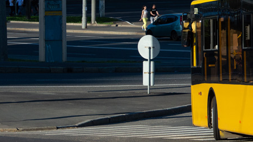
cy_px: -26
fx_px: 1644
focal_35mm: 245
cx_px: 330
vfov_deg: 4.9
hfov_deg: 8.7
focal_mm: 58
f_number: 8
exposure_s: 1/800
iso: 200
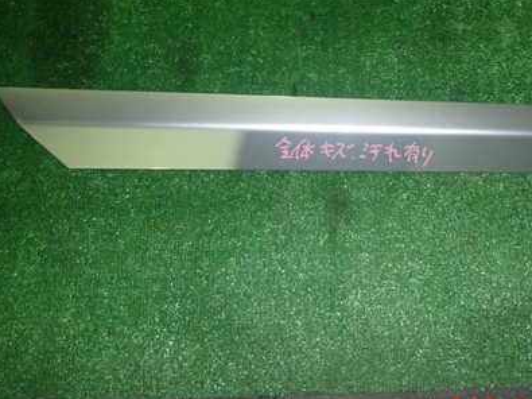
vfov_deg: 37.2
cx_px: 354
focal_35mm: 38
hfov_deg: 48.2
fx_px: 584
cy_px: 124
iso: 800
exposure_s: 1/30
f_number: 5.6
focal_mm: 4.5
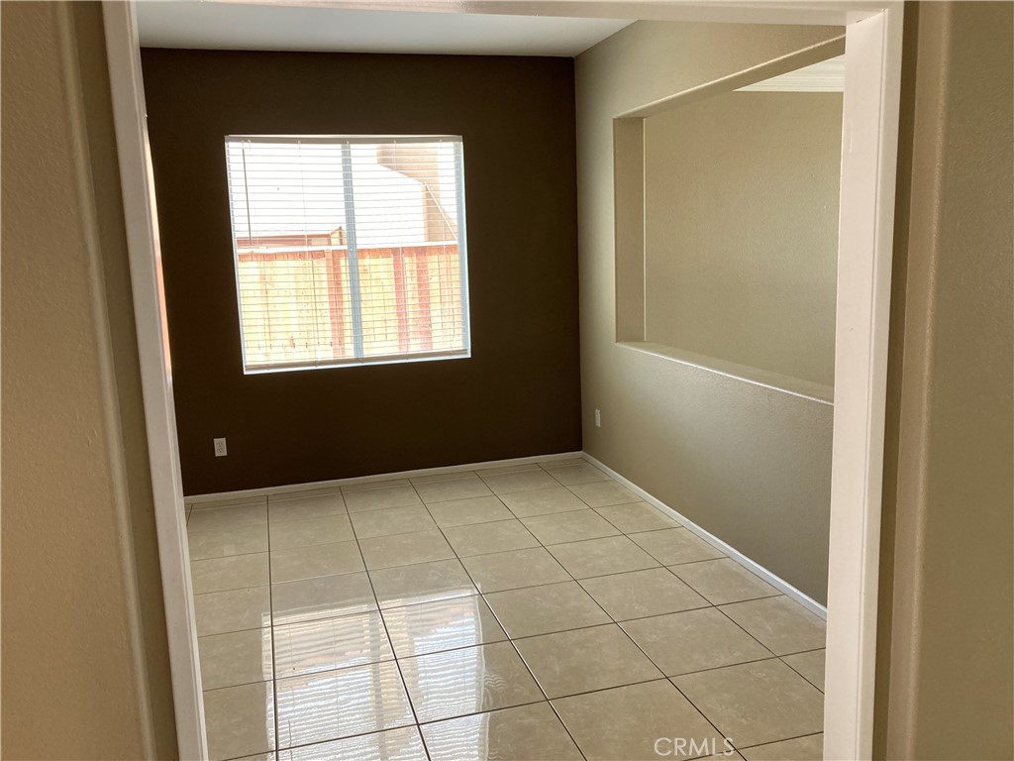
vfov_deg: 49.7
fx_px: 820
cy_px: 380
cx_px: 507
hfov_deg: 63.4
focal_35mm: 28
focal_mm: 3.99
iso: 50
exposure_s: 1/121
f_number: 1.8
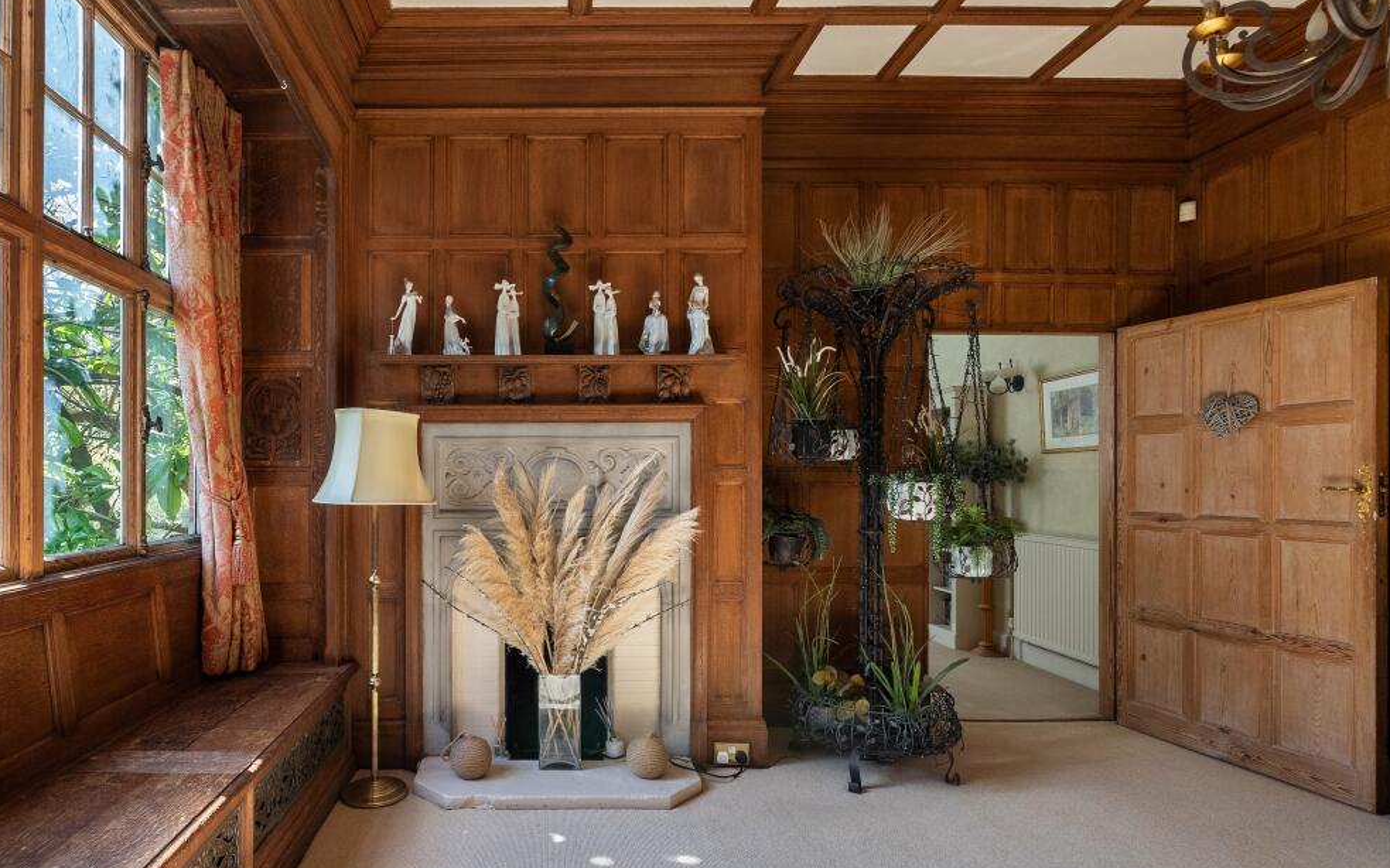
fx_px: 664
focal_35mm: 18
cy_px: 461
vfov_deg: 66.3
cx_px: 676
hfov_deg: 92.6
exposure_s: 1/100
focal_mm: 16.5
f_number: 7.1
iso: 1250
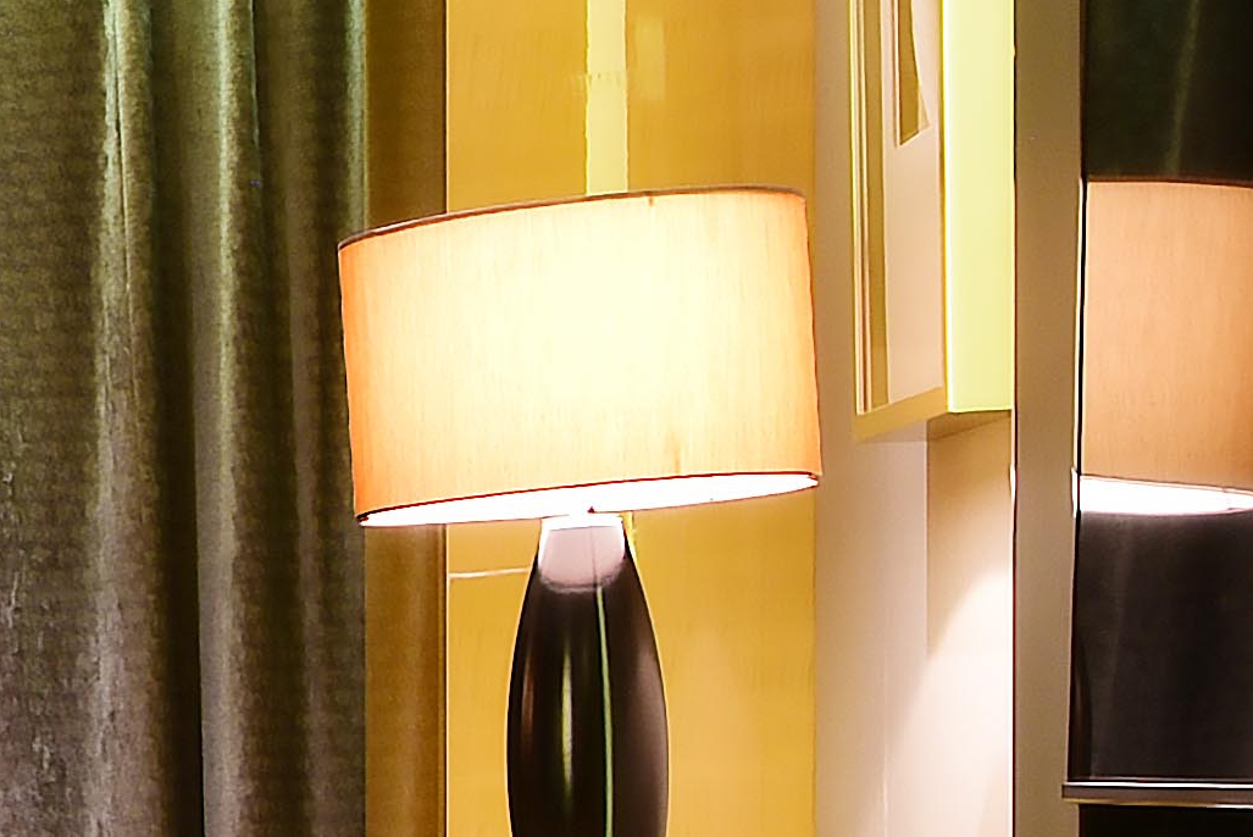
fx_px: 4283
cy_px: 871
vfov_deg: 11.0
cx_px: -1712
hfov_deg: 12.9
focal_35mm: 123
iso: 200
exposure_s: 5
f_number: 20
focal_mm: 21
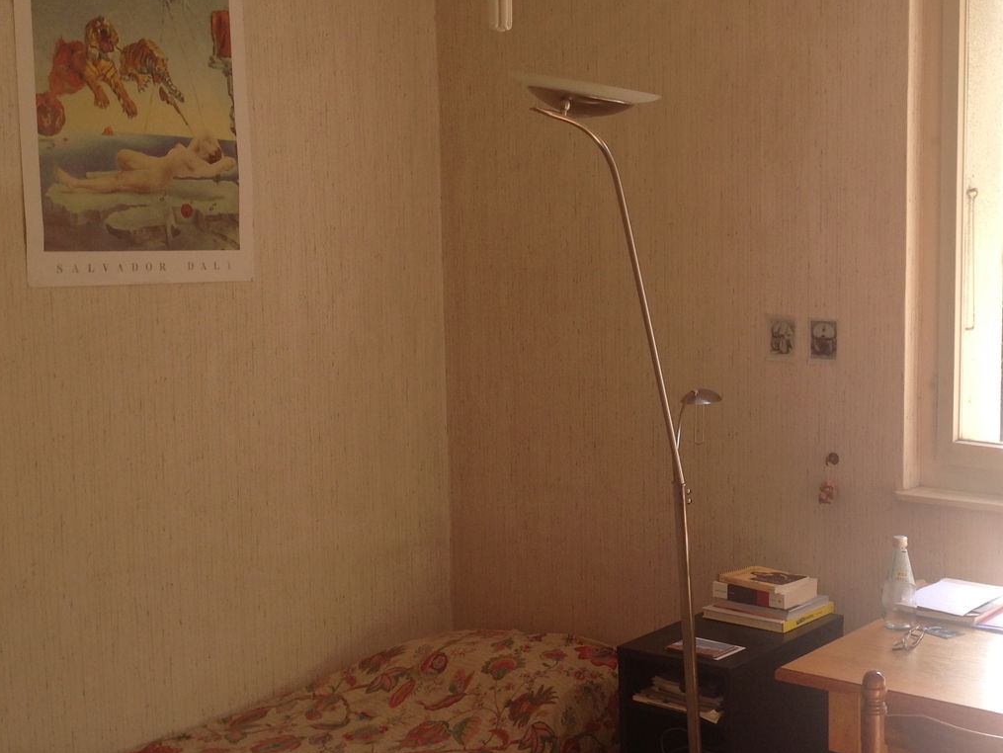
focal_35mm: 52
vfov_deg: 28.0
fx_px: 1507
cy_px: 384
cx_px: 734
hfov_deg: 36.1
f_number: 2.4
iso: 50
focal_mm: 4.12
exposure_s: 1/120
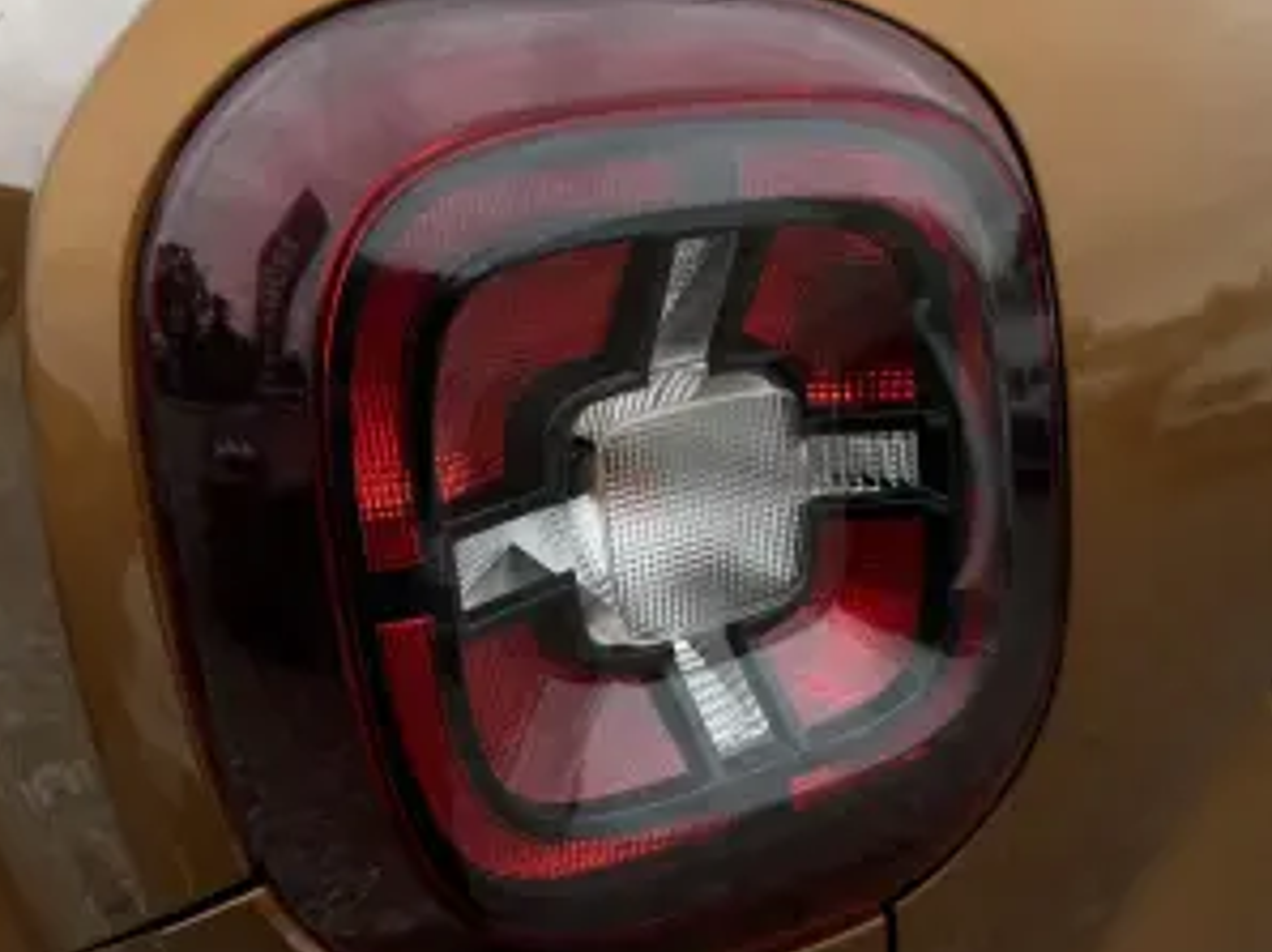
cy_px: 465
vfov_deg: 48.2
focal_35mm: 29
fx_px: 1065
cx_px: 726
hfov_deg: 61.4
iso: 80
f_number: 1.78
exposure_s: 1/1311
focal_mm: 6.76
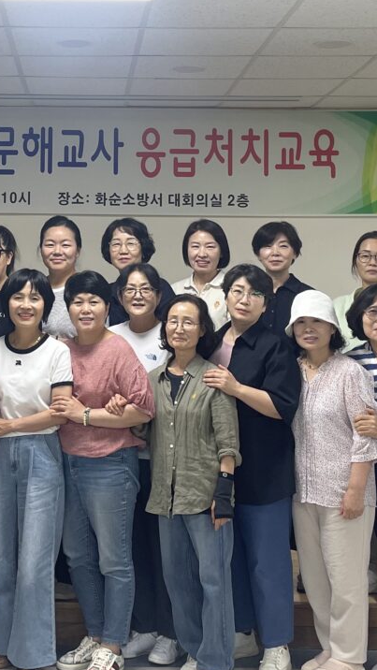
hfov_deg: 19.2
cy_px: 226
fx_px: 1101
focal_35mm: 62
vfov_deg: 33.5
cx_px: 64
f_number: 1.6
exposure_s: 1/60
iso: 80
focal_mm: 4.2
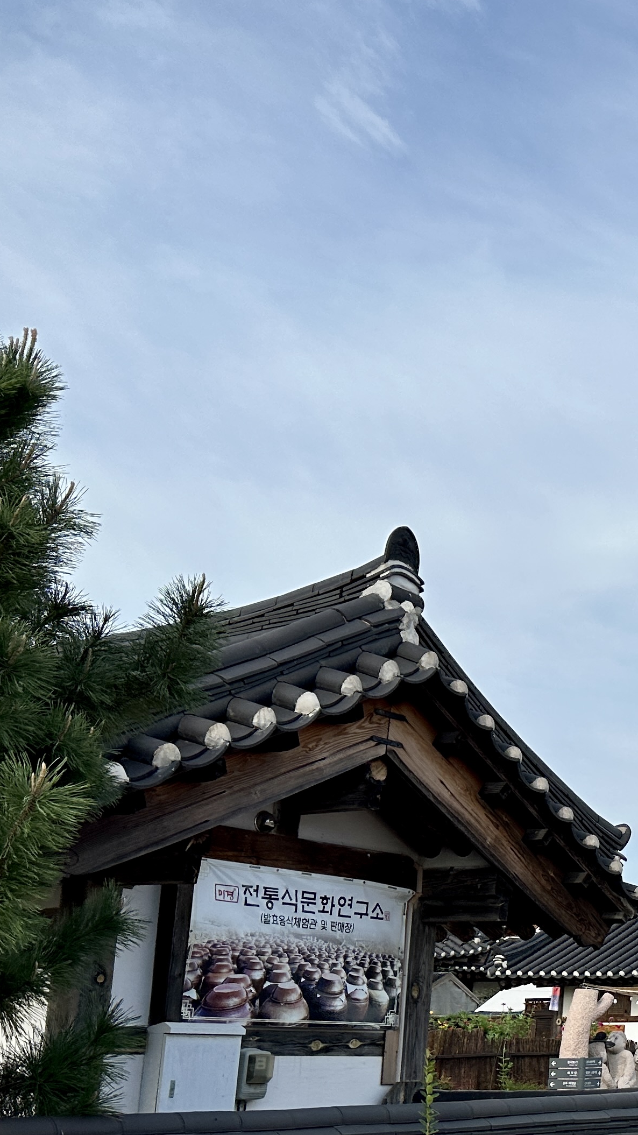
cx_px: 966
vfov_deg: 40.8
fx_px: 1504
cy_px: 765
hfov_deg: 20.4
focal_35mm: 50
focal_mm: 6.86
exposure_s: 1/5263
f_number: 1.78
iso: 80
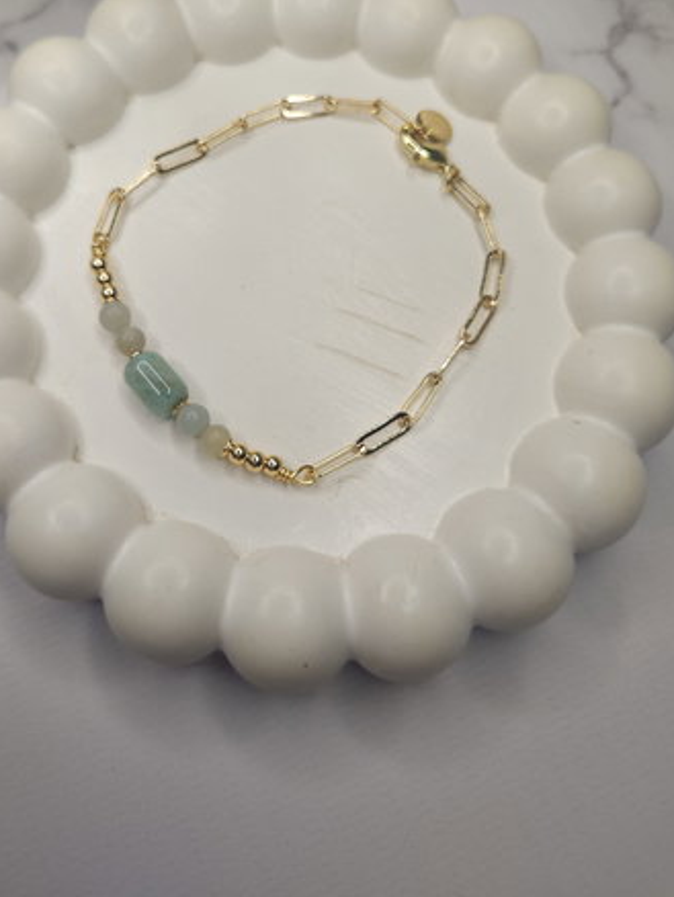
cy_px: 361
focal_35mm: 28
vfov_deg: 62.9
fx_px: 726
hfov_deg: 49.7
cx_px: 305
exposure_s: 1/30
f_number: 1.8
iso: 50
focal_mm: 5.4
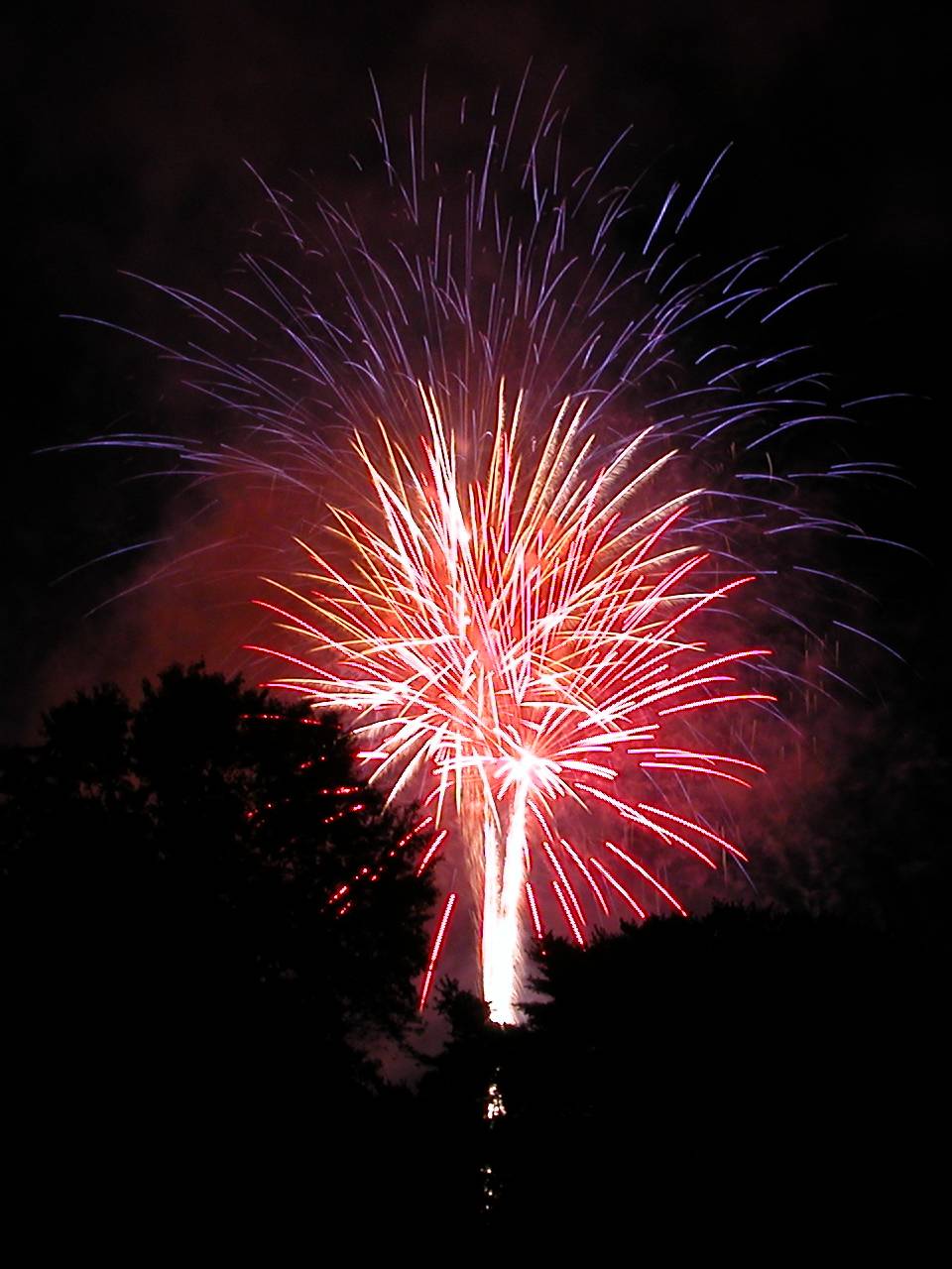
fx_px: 2273
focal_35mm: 62
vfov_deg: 31.2
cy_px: 634
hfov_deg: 23.7
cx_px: 476
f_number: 8
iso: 100
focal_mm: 15.7
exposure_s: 1/1.3
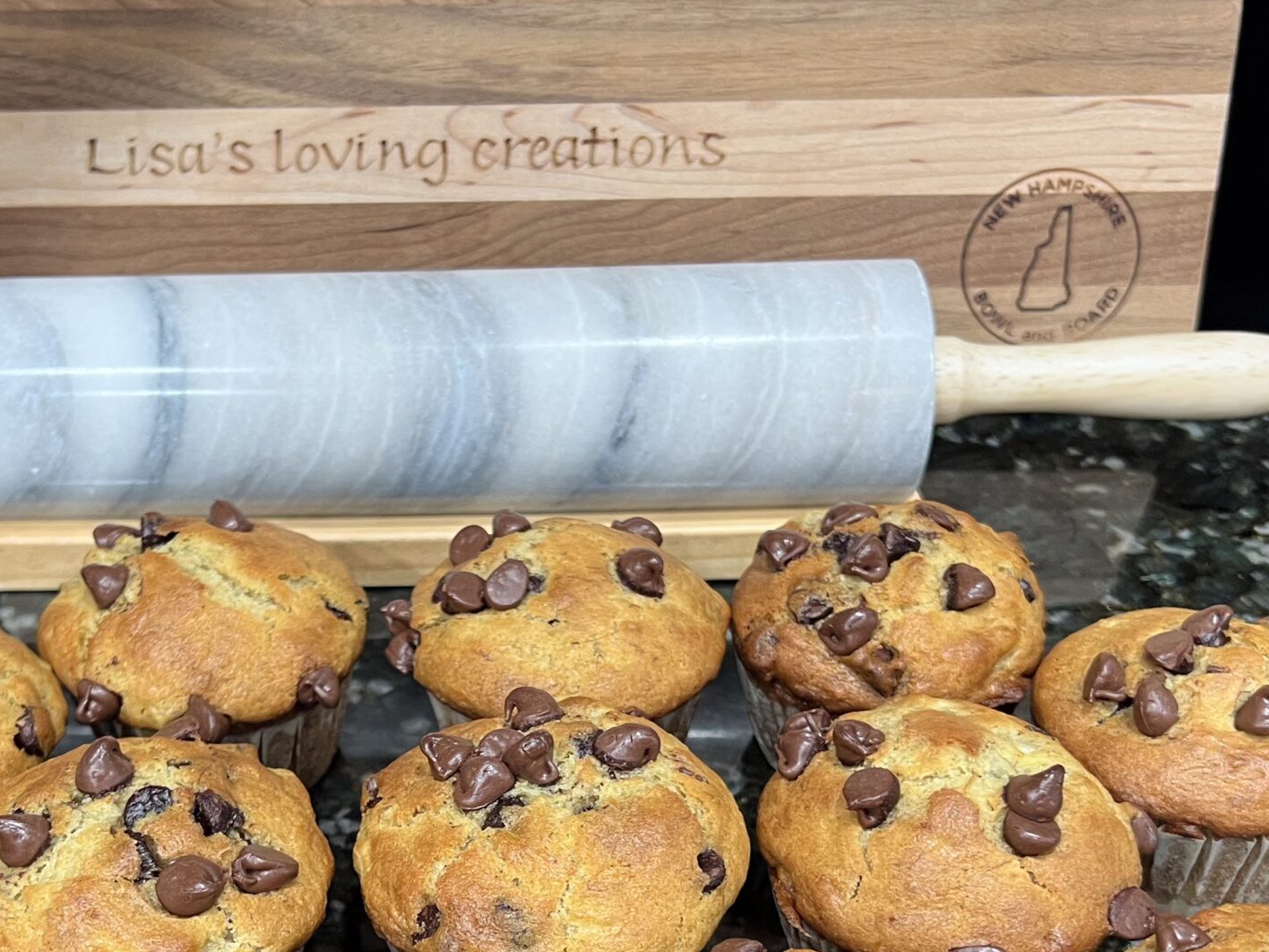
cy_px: 794
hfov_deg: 40.2
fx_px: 1723
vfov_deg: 30.0
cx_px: 494
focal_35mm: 47
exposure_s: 1/60
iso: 125
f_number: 1.5
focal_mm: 5.7
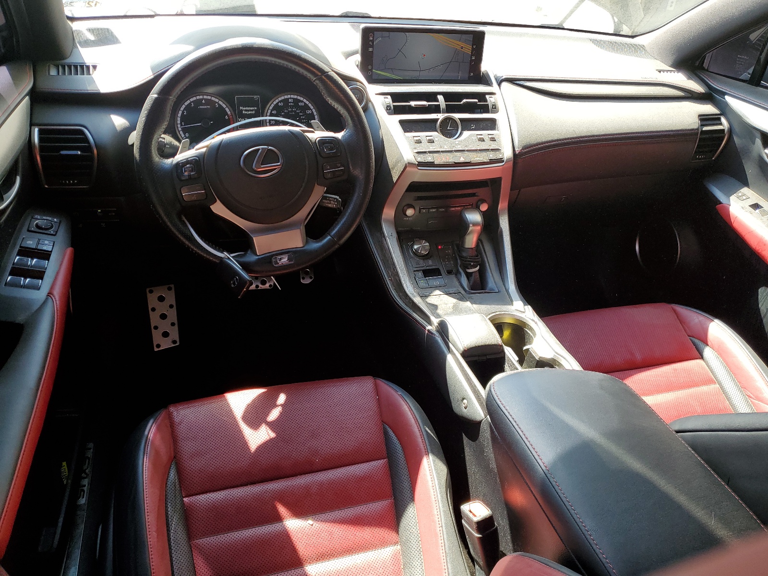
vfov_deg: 53.1
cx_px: 384
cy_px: 288
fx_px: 577
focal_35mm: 26
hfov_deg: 67.3
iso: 50
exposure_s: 1/213
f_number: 1.5
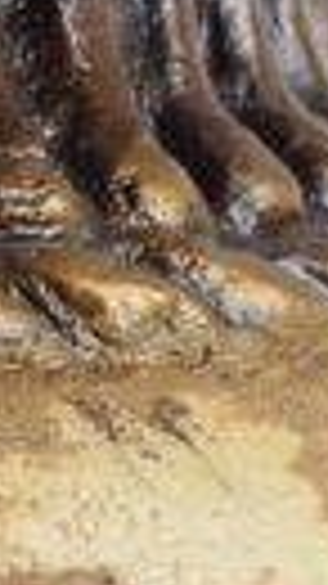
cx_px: -436
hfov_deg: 2.8
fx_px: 6589
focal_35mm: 426
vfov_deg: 5.1
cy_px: -173
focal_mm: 55
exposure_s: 1/125
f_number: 7.1
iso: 400
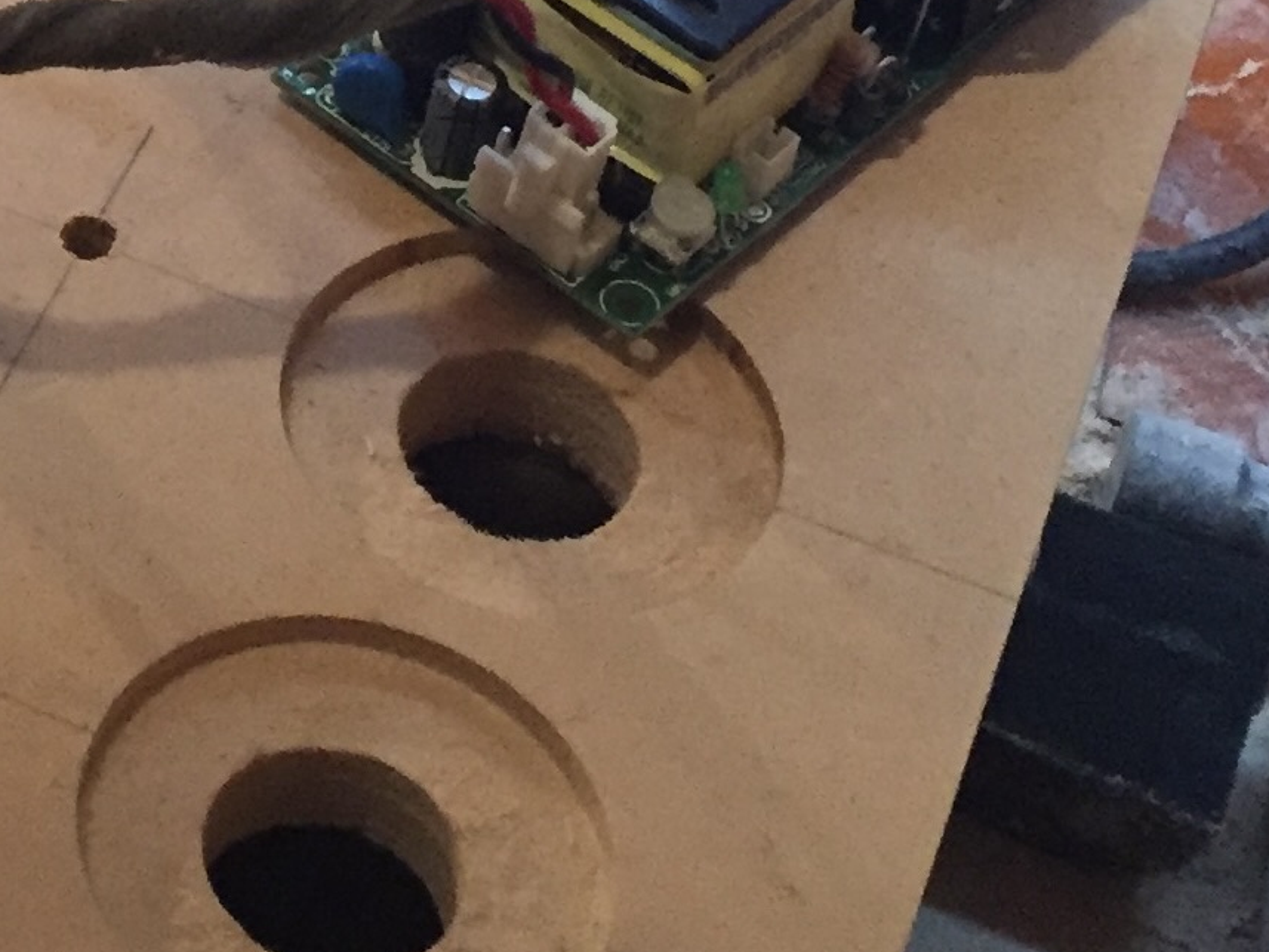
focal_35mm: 96
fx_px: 3520
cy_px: -223
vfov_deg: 14.8
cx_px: -702
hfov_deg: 18.0
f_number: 2.2
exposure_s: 1/30
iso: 250
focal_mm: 4.15
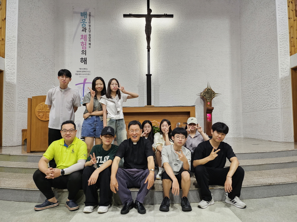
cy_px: 111
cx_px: 148
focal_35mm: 24
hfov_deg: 71.6
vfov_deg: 56.8
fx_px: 206
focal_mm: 5
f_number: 1.8
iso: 800
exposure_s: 1/120
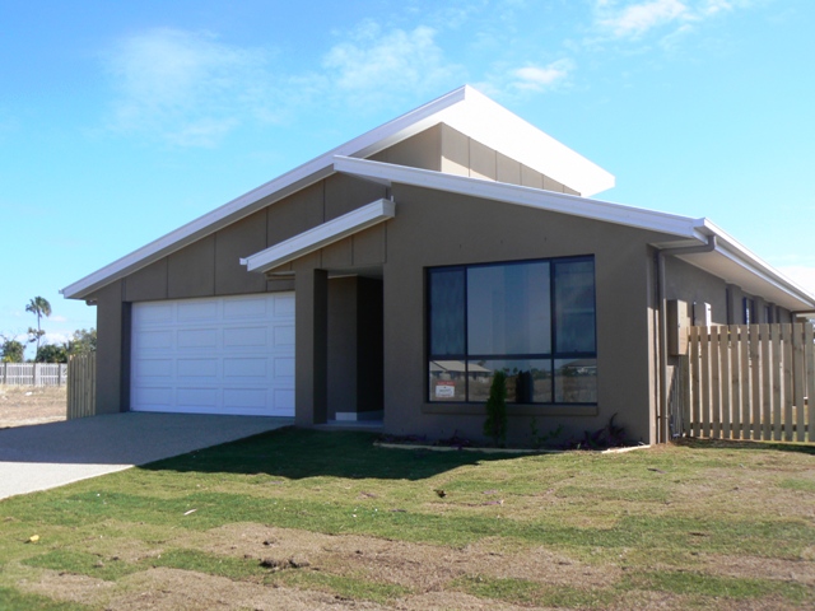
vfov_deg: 39.7
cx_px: 408
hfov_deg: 51.4
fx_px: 848
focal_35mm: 36
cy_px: 306
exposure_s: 1/320
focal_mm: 6
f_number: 5.6
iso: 80
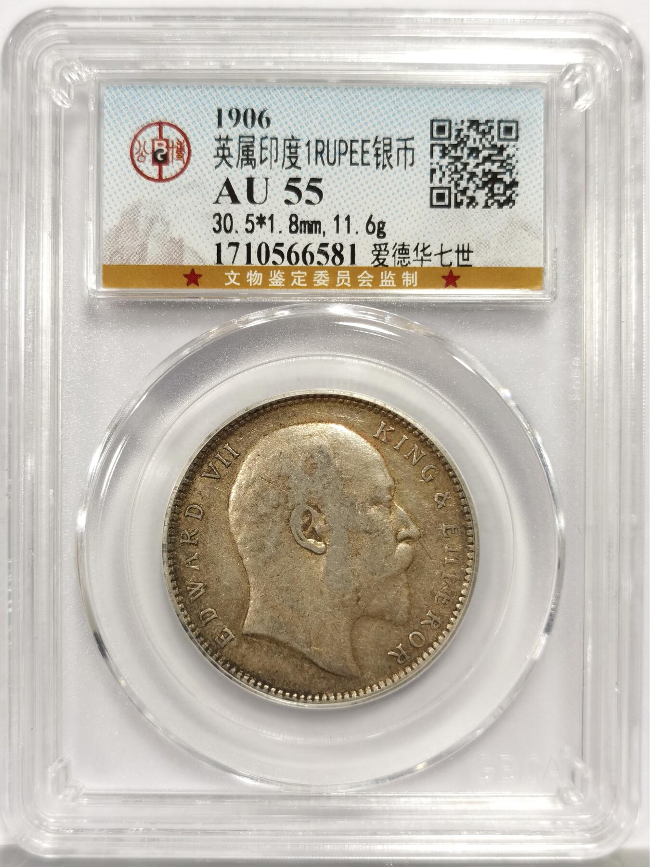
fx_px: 1352
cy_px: 434
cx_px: 325
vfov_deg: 35.5
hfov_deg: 27.0
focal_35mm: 54
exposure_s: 1/100
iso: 125
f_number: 16
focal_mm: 5.56
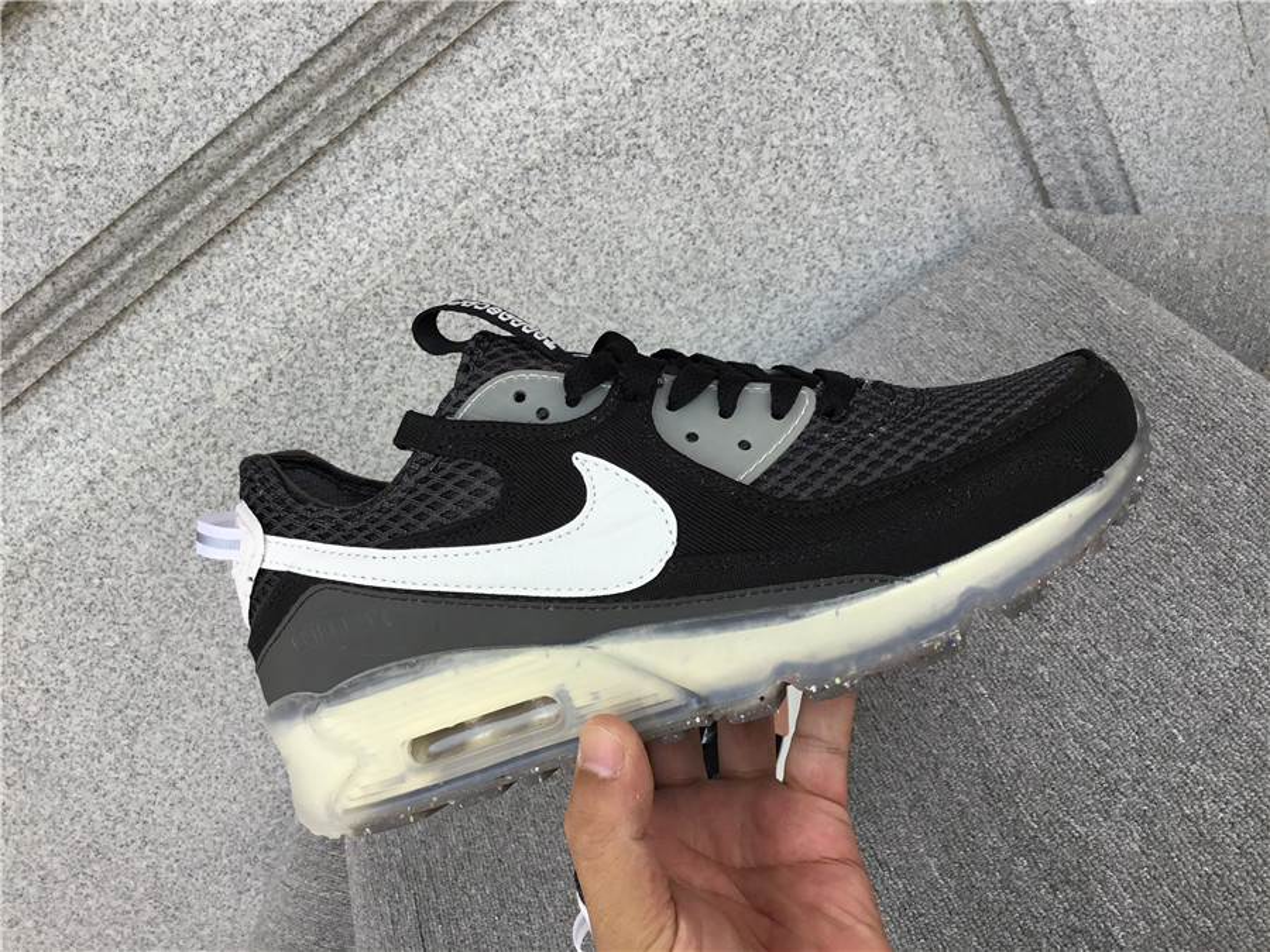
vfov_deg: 45.4
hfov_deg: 58.4
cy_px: 476
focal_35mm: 31
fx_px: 1137
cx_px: 635
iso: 25
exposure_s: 1/345
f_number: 2.4
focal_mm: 3.3
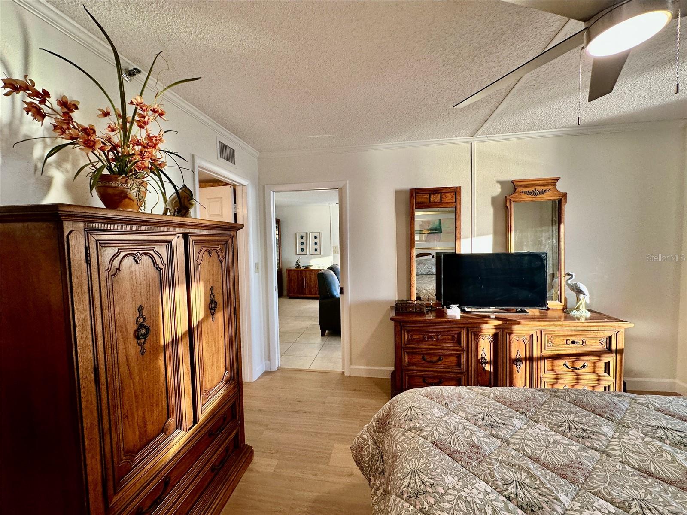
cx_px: 344
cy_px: 258
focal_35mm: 14
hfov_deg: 102.1
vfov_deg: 85.7
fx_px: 278
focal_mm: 2.22
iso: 125
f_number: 2.2
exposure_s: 1/120
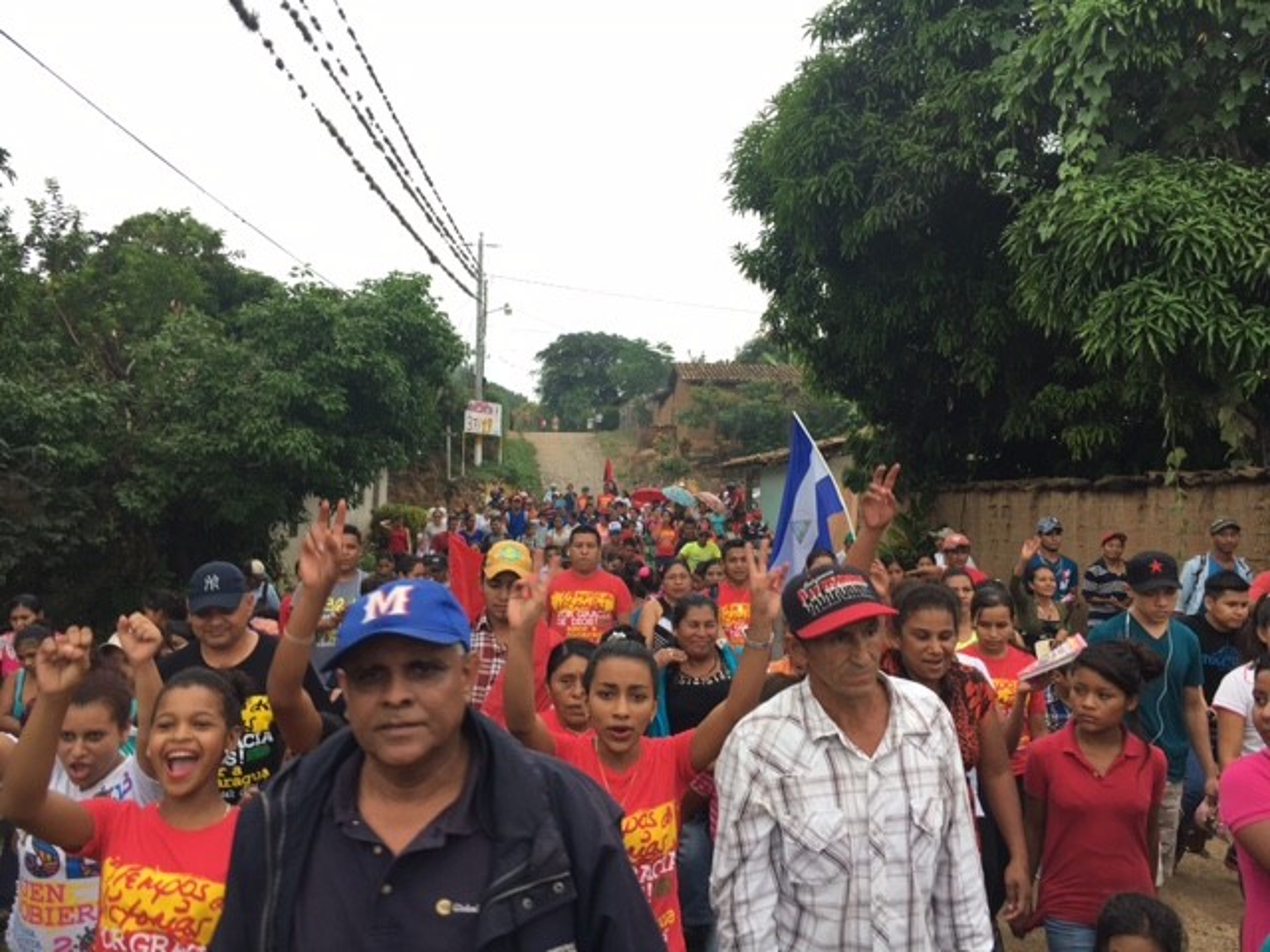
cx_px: 635
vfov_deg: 48.2
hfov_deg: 61.7
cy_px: 476
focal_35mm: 29
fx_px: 1064
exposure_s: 1/163
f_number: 2.2
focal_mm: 4.15
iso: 25
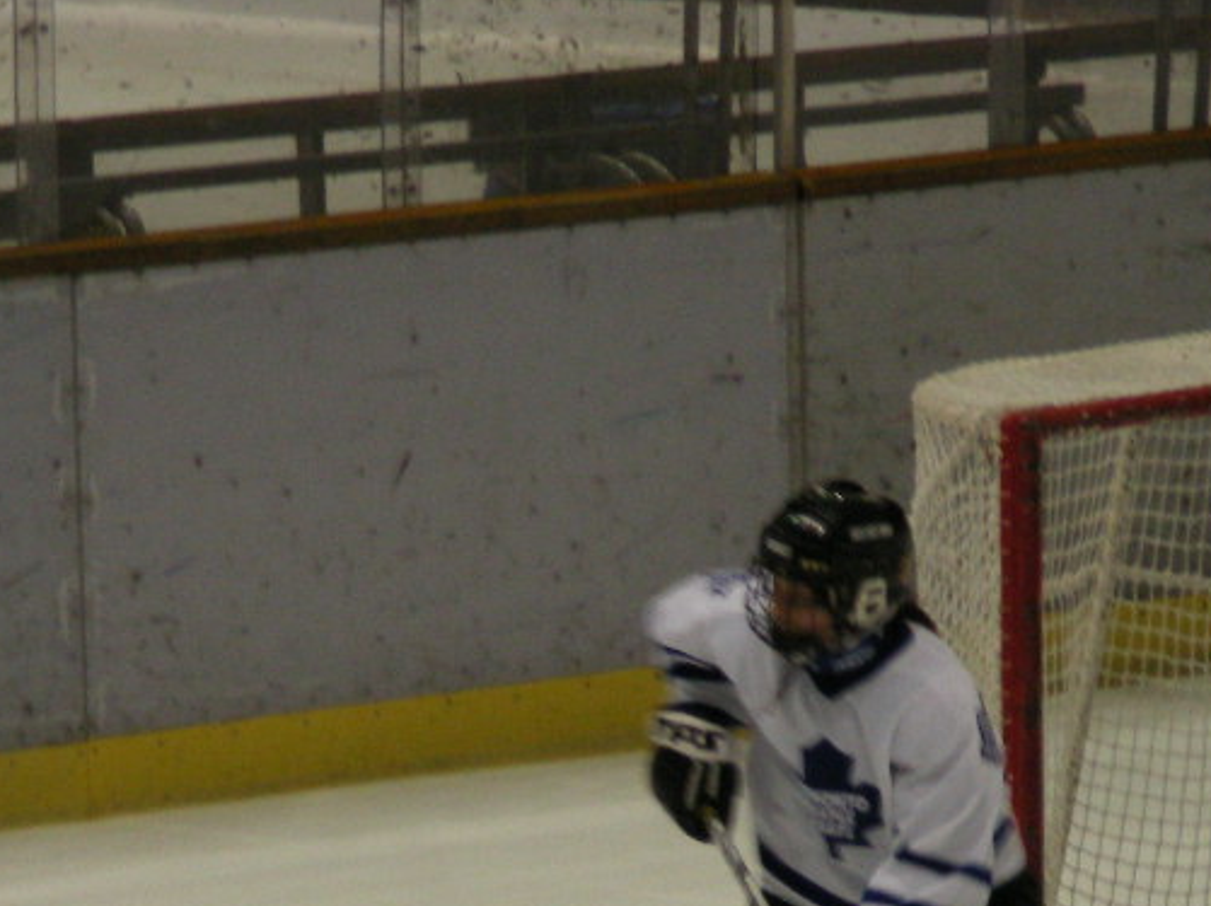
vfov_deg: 3.7
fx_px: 14018
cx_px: 435
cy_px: 923
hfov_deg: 4.9
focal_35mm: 401
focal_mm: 32.7
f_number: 3.5
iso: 200
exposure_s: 1/47
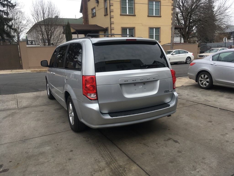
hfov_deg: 61.7
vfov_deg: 48.2
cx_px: 117
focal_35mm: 29
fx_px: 196
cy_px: 88
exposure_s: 1/219
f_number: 2.2
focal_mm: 4.15
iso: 25
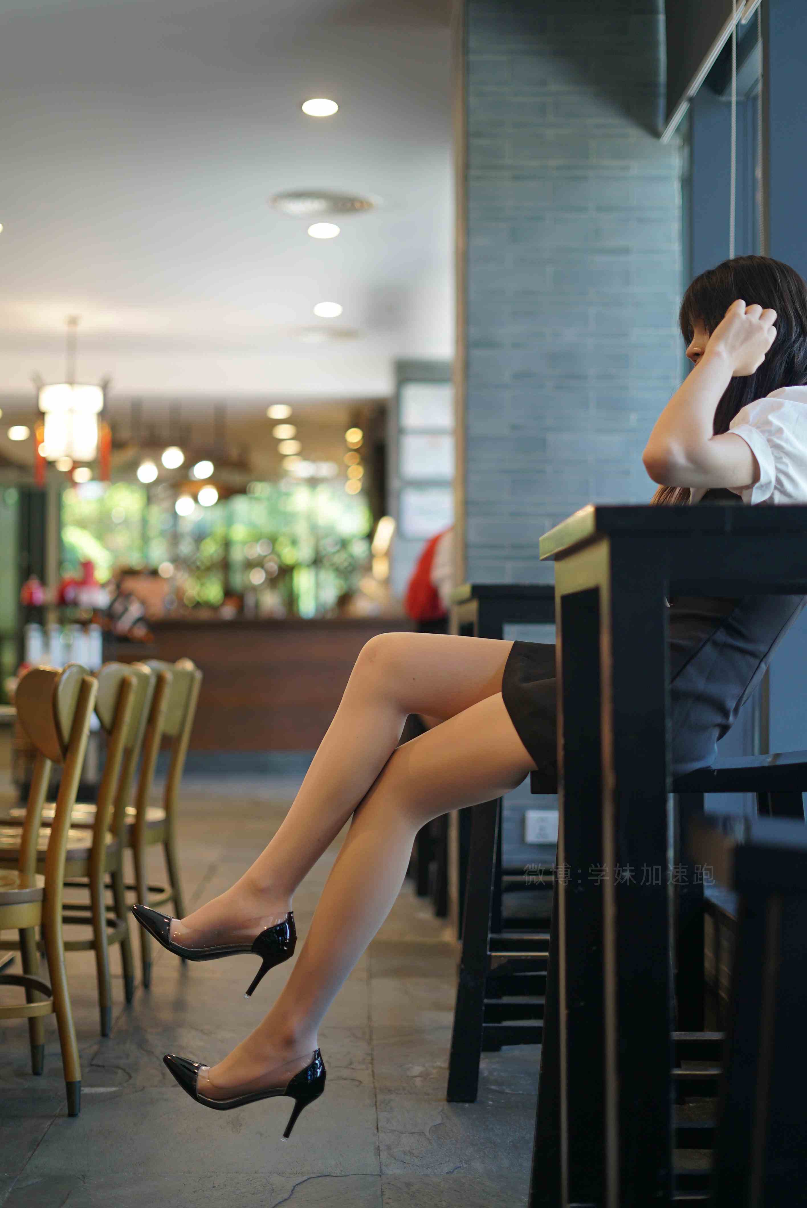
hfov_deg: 27.0
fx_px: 1679
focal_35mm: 50
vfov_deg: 39.6
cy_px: 604
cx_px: 404
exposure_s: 1/160
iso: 200
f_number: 1.8
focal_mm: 50
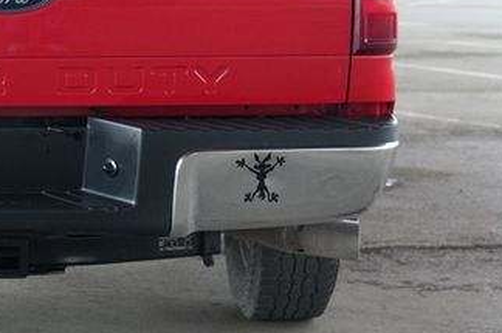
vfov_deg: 15.2
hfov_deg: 22.3
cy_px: 43
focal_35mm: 89
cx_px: 39
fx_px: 1239
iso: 1600
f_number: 2.8
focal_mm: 30
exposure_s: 1/160
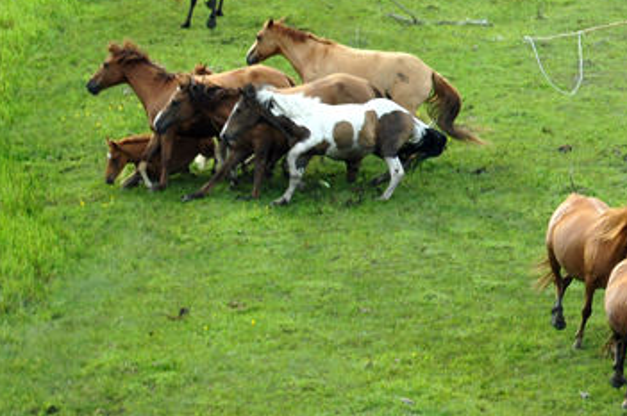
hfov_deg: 5.1
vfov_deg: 3.4
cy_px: 78
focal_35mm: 404
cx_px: 698
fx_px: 7031
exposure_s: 1/200
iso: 400
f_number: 8
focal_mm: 105
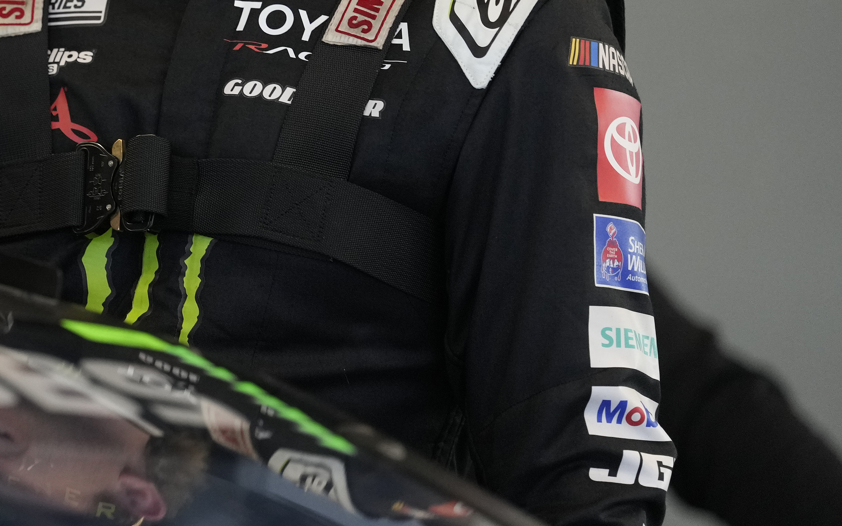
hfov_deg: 6.6
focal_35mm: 316
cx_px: -161
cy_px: 18
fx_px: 7251
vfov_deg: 4.2
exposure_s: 1/500
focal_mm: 127
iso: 2000
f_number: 2.5
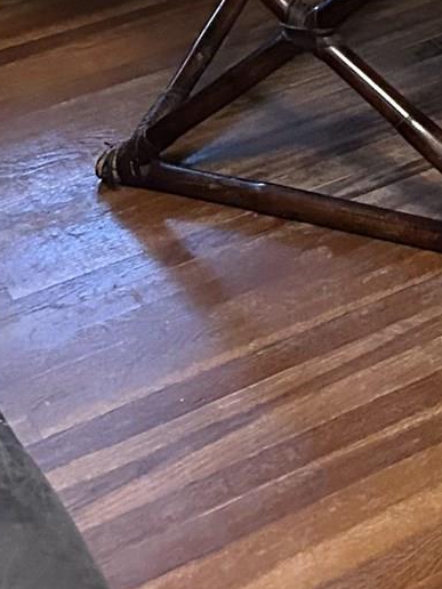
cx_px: 861
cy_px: -482
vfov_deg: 14.8
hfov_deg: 11.6
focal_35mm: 116
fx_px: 1975
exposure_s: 1/40
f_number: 1.5
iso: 500
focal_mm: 5.7
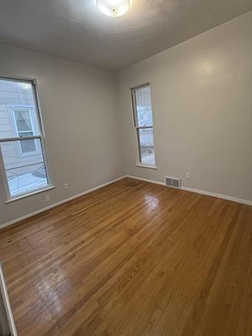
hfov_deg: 77.9
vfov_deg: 94.1
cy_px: 149
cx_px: 139
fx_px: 155
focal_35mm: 16
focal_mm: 2.22
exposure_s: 1/60
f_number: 2.2
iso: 200
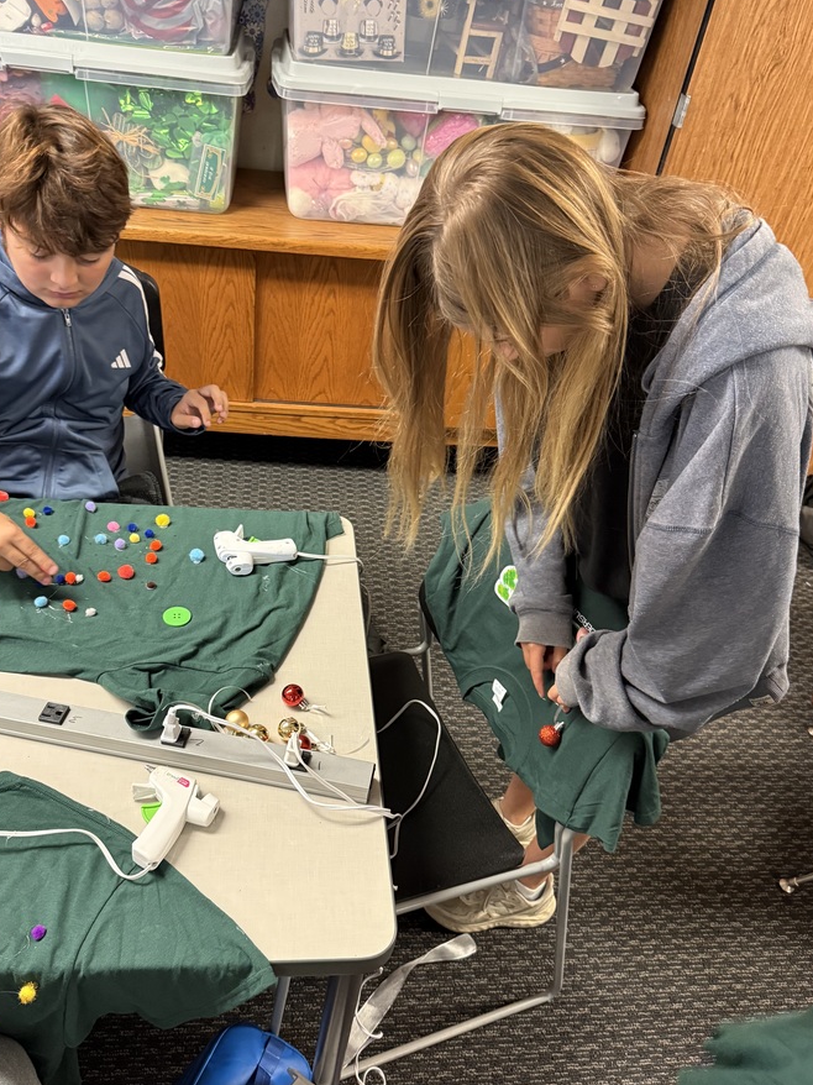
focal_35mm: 28
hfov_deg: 49.7
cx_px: 377
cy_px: 594
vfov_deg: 63.3
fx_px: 877
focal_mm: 6.76
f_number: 1.78
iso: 500
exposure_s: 1/60
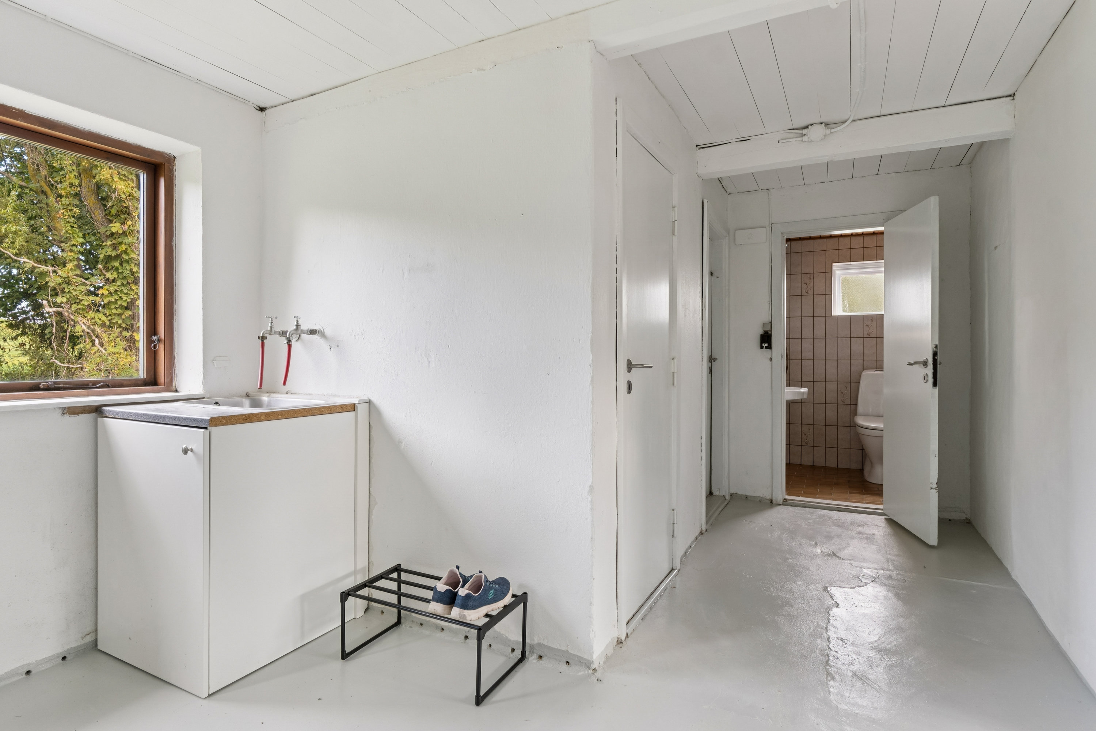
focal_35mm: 20
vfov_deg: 63.2
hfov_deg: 85.4
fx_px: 594
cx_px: 548
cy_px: 366
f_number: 8
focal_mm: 13
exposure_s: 1/15
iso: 200
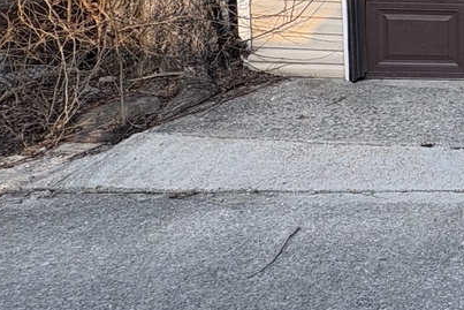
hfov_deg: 26.0
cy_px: -18
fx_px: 670
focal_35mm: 52
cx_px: 725
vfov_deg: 24.5
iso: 40
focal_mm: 2.22
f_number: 2.2
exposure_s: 1/160
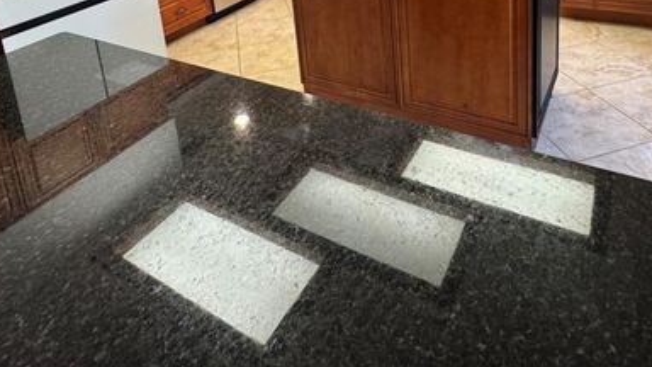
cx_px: 342
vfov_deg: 34.1
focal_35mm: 28
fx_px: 484
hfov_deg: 67.9
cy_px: -65
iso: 200
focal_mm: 2.22
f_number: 2.2
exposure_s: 1/60
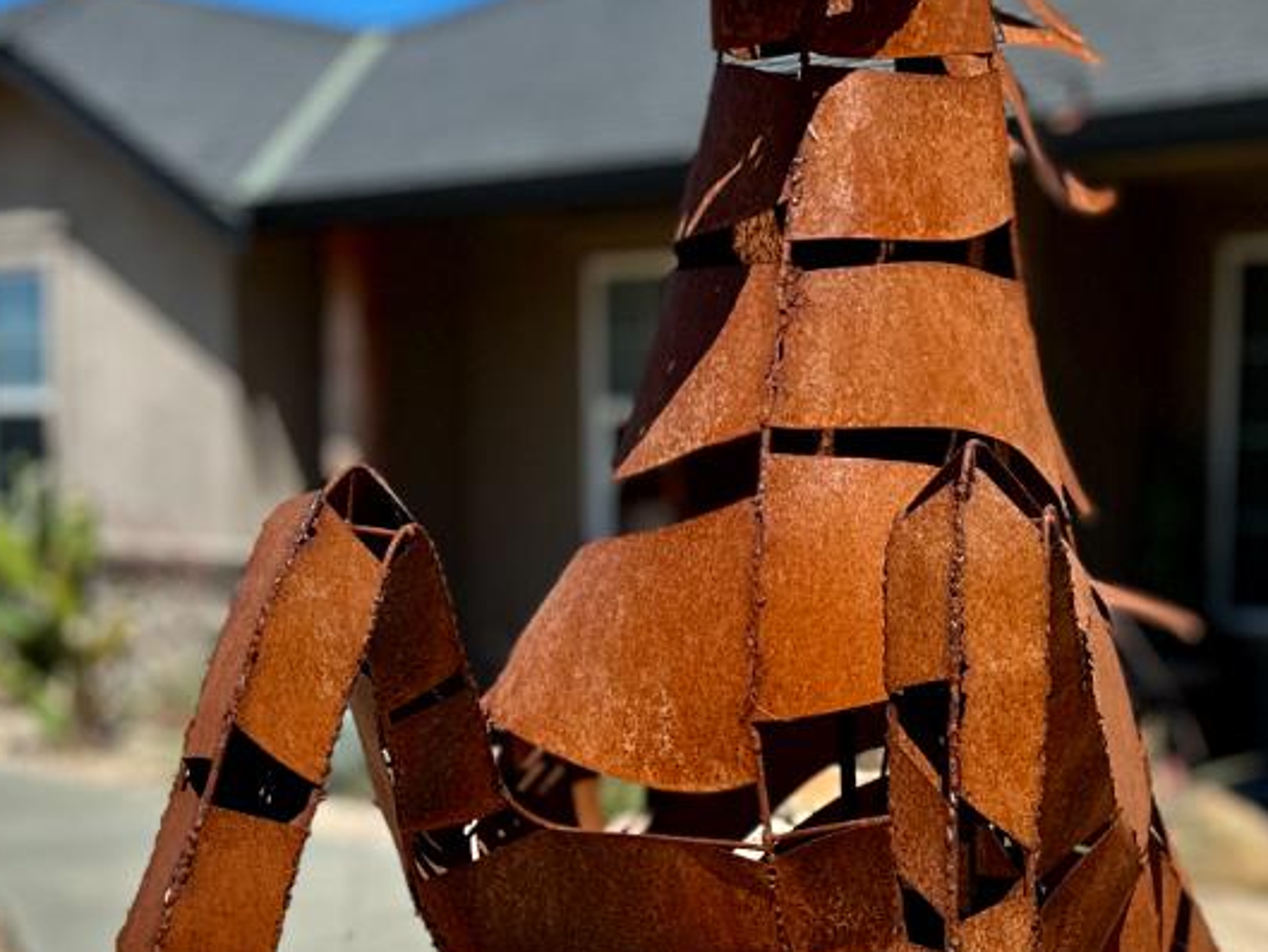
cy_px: 721
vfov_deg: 21.4
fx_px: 2491
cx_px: 961
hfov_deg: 28.1
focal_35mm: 68
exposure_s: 1/5263
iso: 80
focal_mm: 6.86
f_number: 1.78
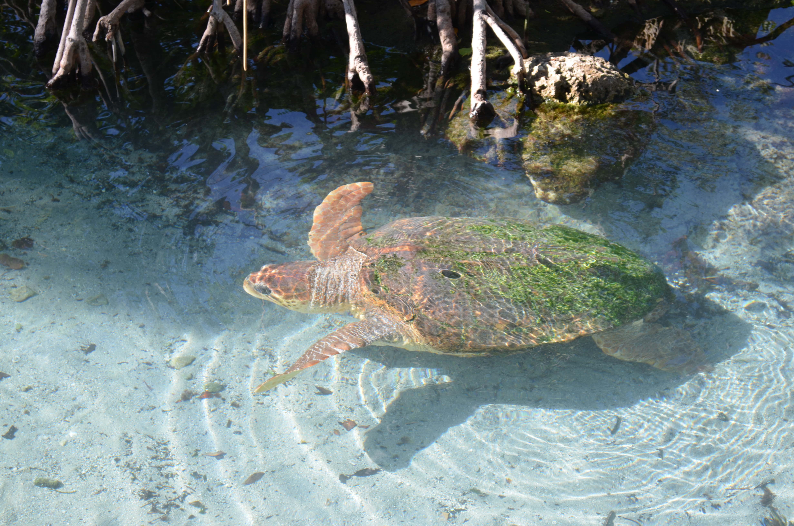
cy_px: 263
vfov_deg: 16.5
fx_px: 1816
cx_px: 397
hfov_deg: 24.7
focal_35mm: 82
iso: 200
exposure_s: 1/160
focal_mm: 55
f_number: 6.3
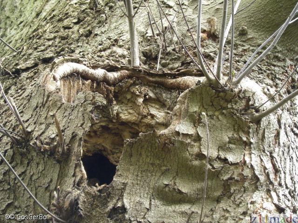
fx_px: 2126
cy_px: 112
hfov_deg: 8.0
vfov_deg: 6.0
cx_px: 149
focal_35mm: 247
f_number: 4.5
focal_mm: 44
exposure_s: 1/73.3
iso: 238
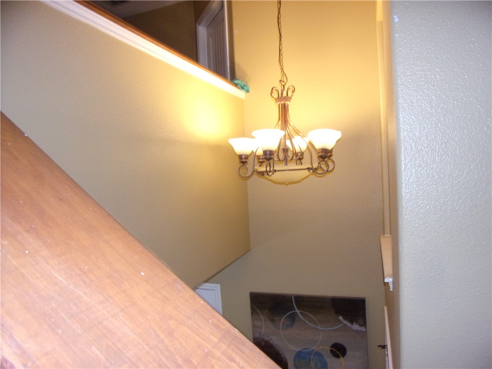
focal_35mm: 24
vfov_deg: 56.8
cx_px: 246
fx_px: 341
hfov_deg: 71.6
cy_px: 184
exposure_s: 1/34
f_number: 3.3
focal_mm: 4.3
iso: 200
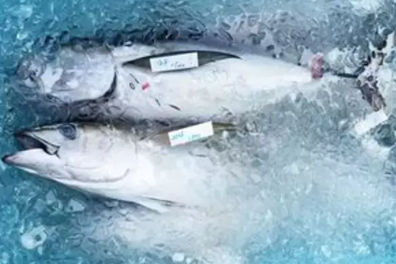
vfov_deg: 41.2
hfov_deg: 58.7
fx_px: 352
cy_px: 132
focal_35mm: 32
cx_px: 192
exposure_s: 1/320
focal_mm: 31
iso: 400
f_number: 9
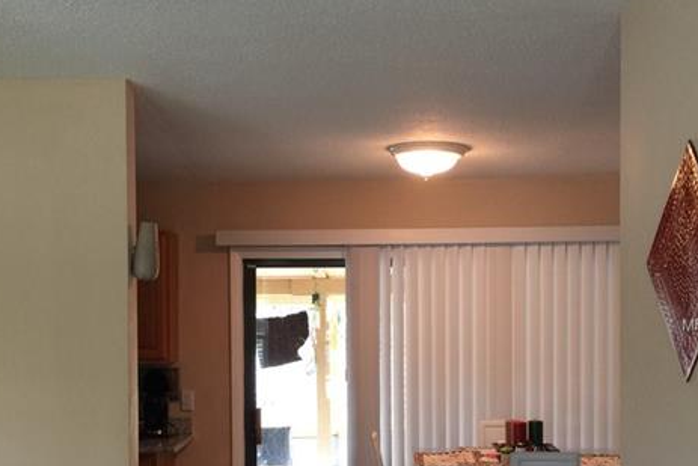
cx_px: 317
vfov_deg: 26.8
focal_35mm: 50
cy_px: 326
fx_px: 970
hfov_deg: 39.6
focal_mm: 4.15
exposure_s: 1/15
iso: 64
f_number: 2.2
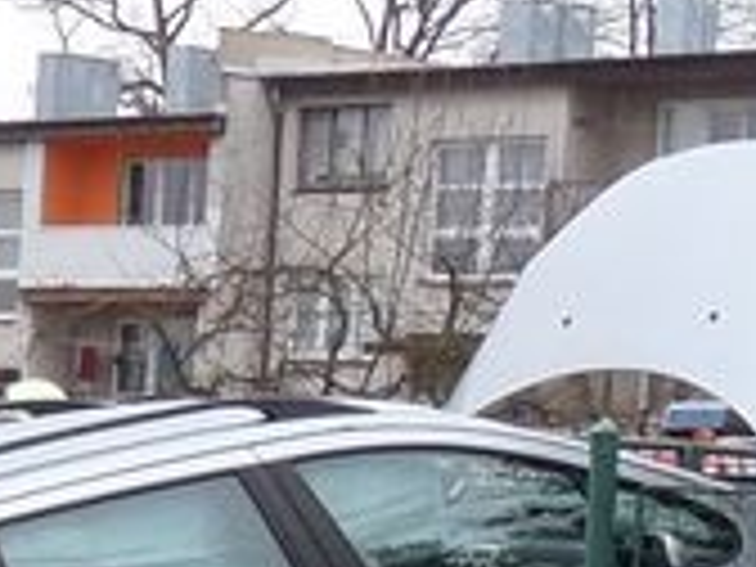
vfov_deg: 7.5
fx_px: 4259
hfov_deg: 9.5
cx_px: -783
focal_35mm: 195
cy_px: 832
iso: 100
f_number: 4.2
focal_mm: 5.72
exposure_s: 1/50
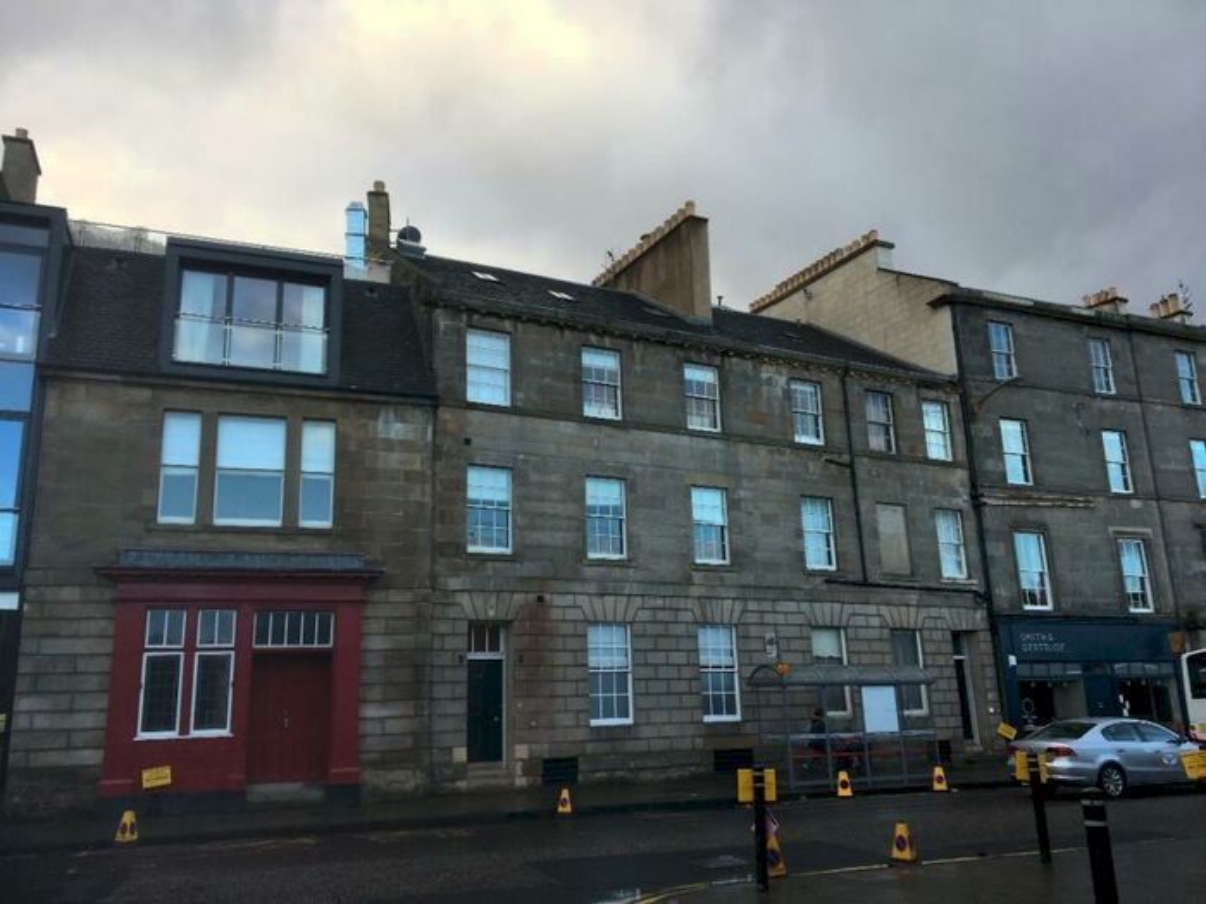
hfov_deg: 61.7
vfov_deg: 48.2
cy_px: 452
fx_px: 1010
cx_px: 603
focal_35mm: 29
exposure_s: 1/342
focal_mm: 4.15
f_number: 2.2
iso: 25
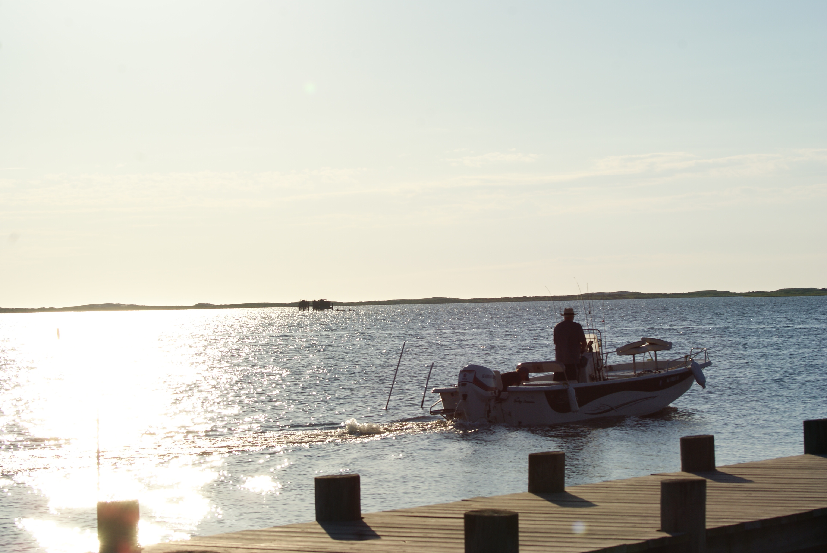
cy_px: 276
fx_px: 2587
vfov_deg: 12.2
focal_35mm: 112
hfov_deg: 18.2
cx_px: 414
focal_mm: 75
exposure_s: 1/320
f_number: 13
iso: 100
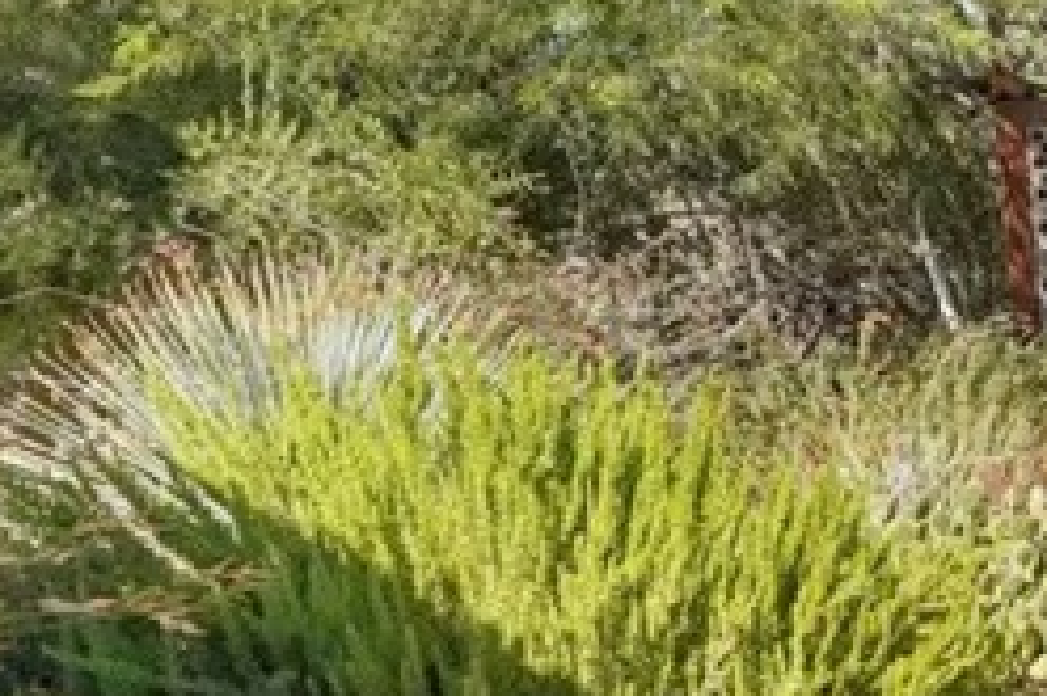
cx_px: 1917
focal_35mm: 66
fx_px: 1918
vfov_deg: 20.0
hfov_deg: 20.6
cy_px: 0
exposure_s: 1/2000
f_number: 16
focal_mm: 16
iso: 3200
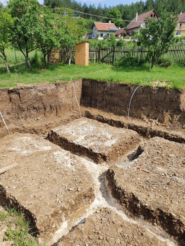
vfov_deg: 67.3
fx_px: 185
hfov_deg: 53.1
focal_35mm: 26
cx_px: 92
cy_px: 123
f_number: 2.4
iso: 50
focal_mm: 4.32
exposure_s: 1/1536
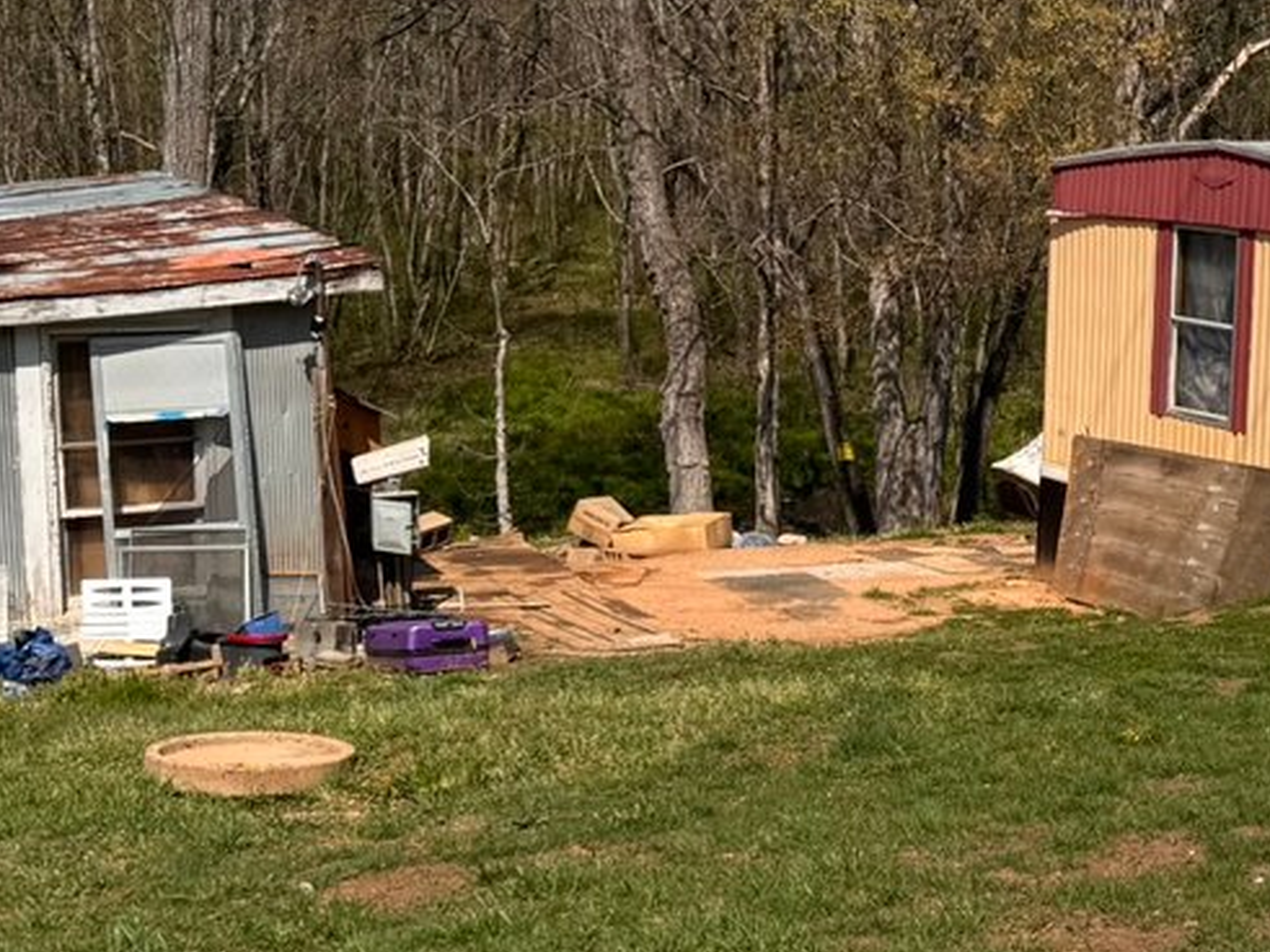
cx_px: 1026
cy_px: 534
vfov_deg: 19.9
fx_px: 2714
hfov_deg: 25.8
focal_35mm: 74
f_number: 1.78
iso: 80
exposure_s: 1/4950
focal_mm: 6.76
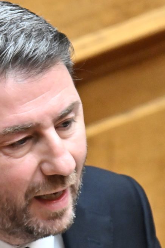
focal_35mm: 1885
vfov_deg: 1.1
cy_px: 252
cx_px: 66
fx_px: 12951
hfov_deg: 0.7
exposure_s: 1/250
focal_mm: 600
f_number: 6.3
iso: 5000
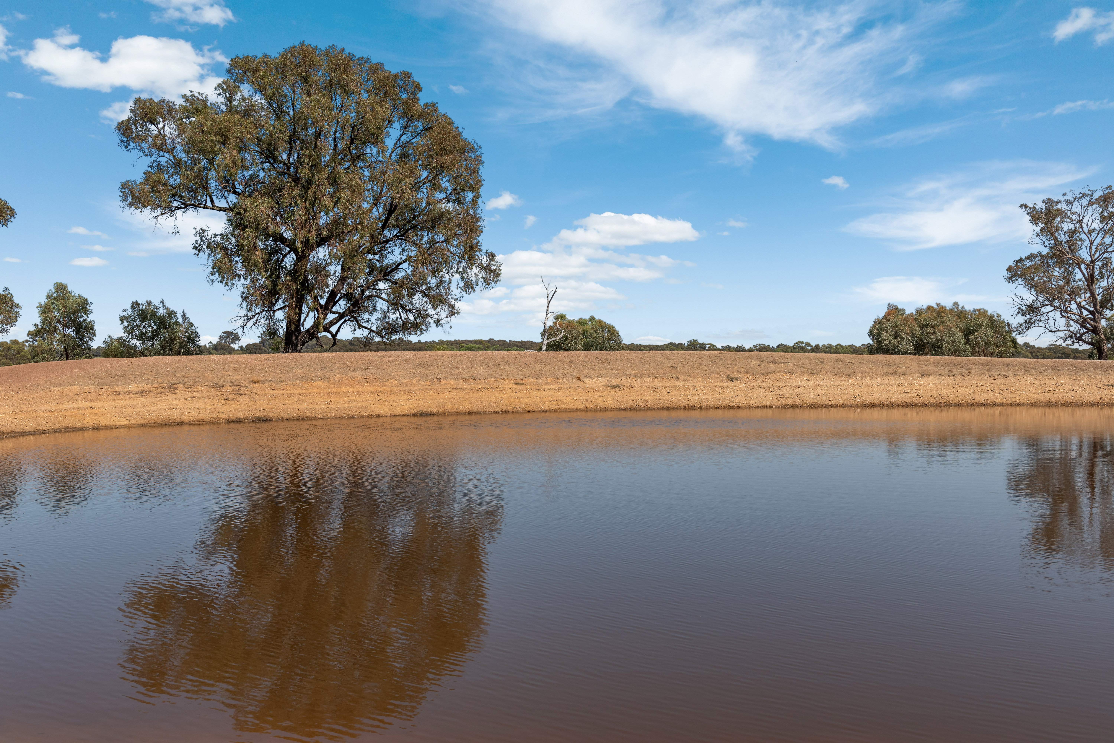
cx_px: 557
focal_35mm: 31
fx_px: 959
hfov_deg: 60.3
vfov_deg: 42.3
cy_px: 372
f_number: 6.3
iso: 200
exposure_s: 1/1000
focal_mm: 31
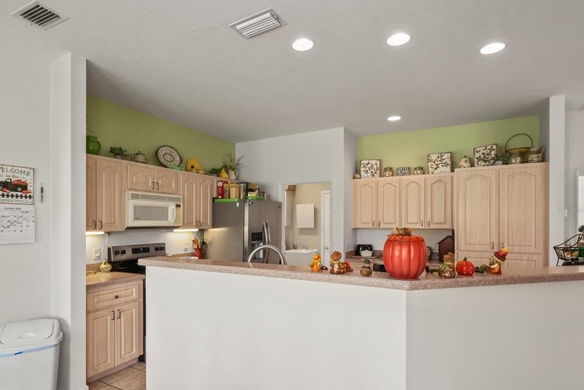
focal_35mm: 19
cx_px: 267
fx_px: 313
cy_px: 210
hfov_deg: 85.9
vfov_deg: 63.7
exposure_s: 1/5
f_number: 9
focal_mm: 11.5
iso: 250
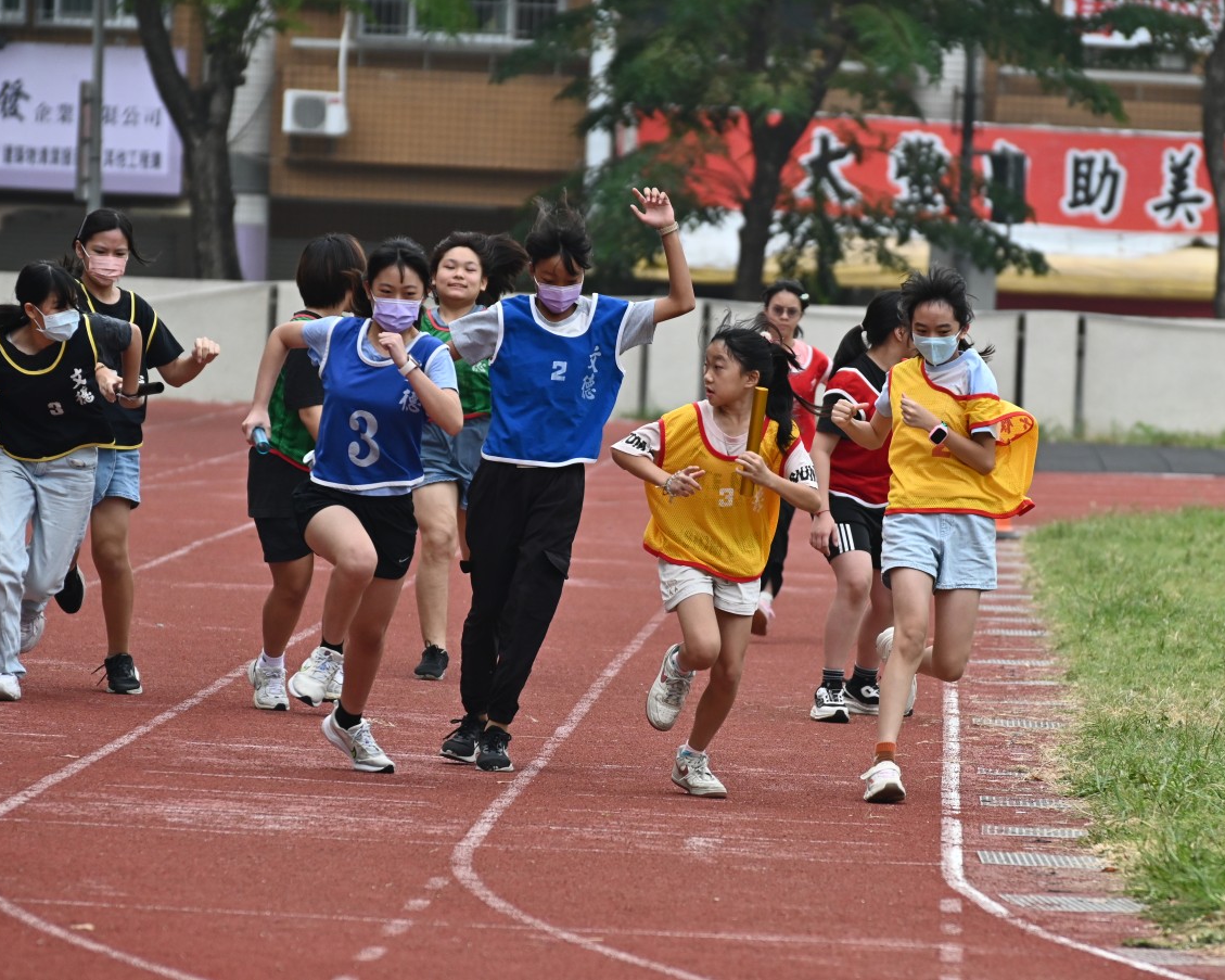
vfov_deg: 4.9
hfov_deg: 6.2
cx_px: 698
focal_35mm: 314
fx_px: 11367
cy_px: 489
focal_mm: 185
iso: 560
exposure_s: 1/1000
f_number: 5
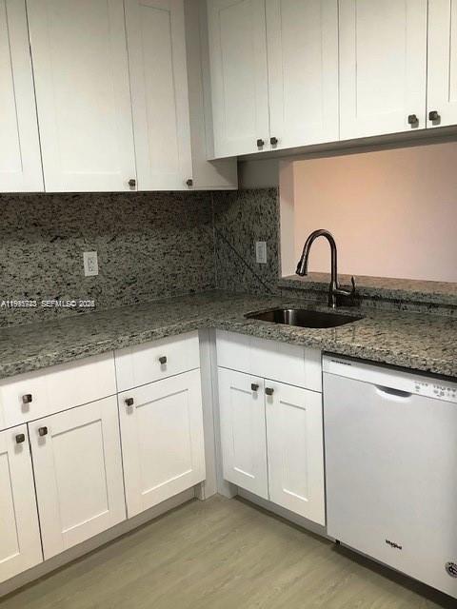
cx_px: 228
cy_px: 304
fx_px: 546
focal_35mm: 31
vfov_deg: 58.4
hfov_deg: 45.4
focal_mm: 3.3
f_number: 2.4
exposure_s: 1/60
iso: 100
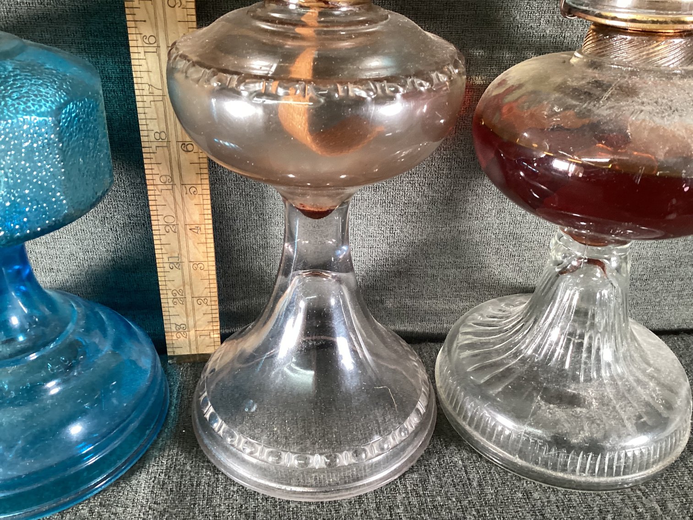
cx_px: 346
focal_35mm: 31
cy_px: 260
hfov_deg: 58.3
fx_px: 621
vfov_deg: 45.4
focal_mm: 3.3
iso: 200
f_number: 2.4
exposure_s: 1/60
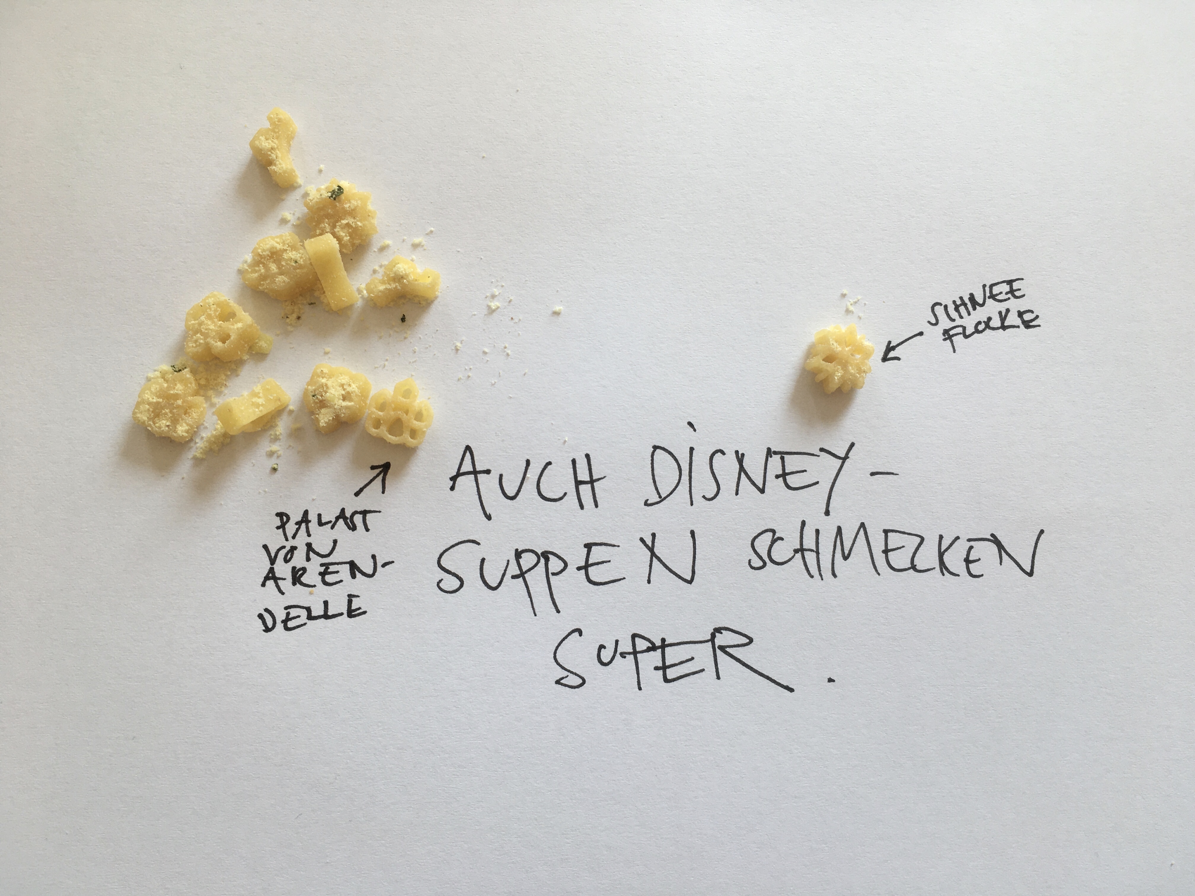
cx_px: 598
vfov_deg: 48.2
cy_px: 448
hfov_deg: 61.7
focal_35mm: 29
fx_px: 1001
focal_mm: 4.15
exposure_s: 1/137
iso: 25
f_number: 2.2
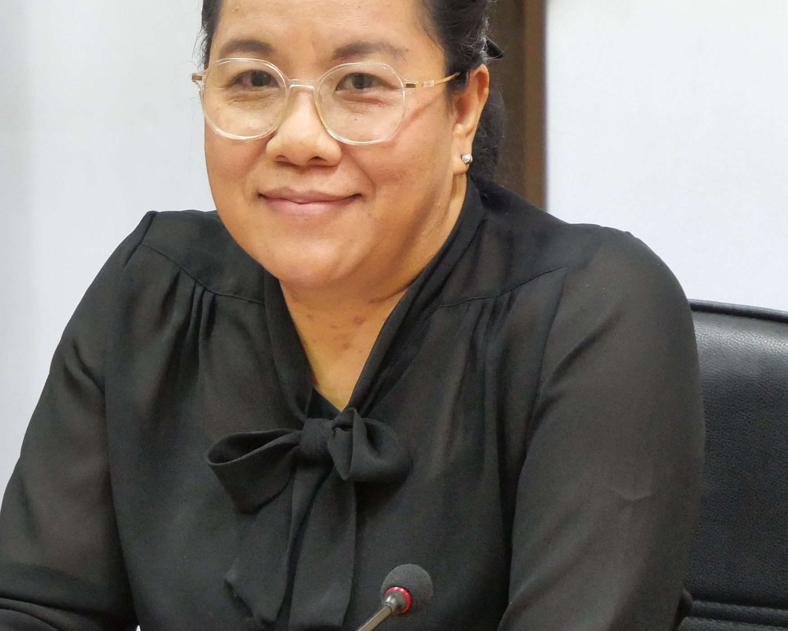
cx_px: 328
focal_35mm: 247
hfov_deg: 7.8
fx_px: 5760
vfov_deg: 6.3
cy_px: 298
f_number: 5.6
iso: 3200
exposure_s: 1/20
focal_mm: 60
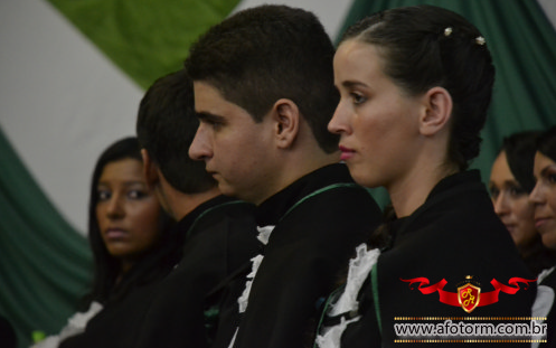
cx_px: 277
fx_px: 3145
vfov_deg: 6.3
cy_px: 166
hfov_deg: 10.1
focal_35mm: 208
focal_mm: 135
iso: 3200
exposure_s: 1/25
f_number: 5.6
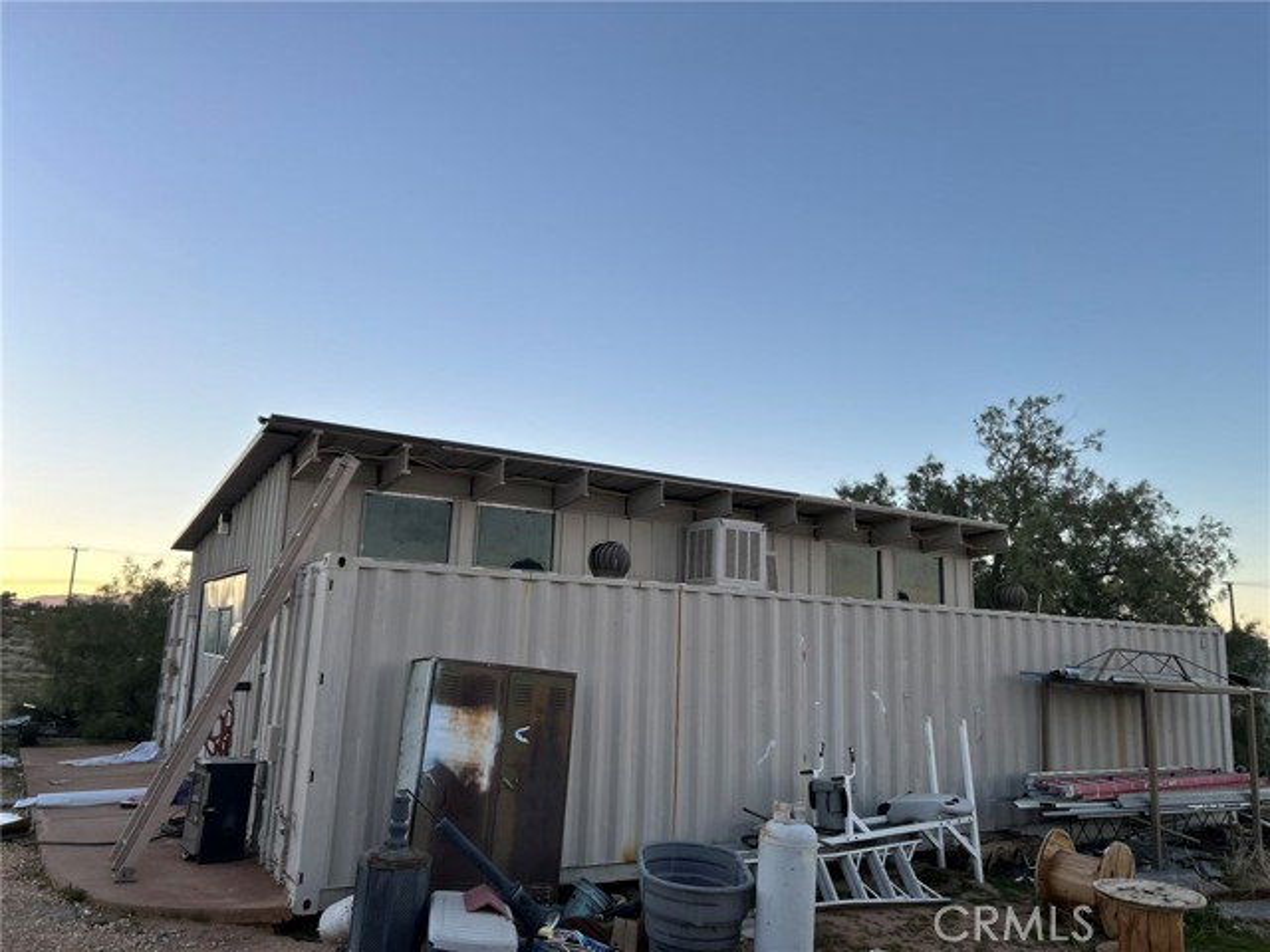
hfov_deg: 67.3
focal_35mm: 26
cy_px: 476
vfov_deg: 53.1
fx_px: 954
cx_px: 635
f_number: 1.5
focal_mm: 5.7
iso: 50
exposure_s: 1/628
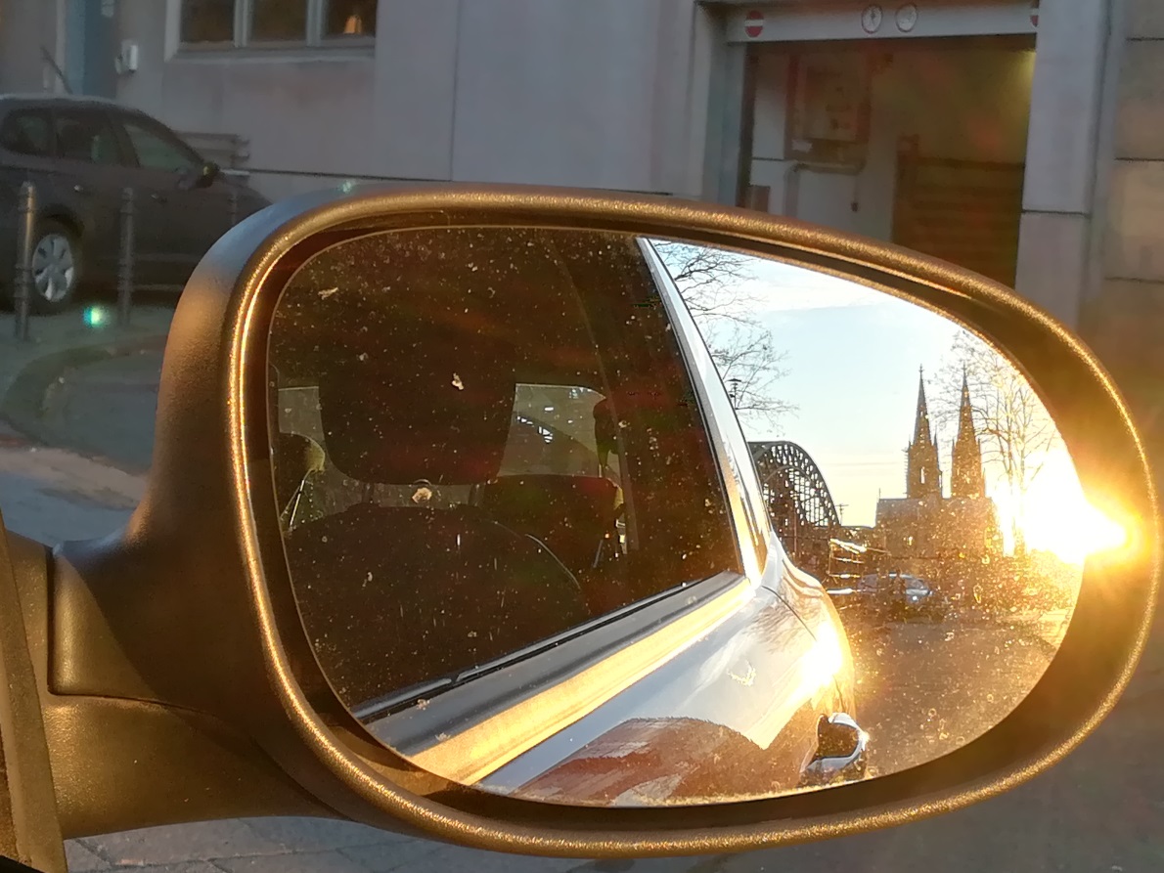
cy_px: 436
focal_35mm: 65
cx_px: 582
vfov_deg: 22.6
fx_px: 2186
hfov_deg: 29.8
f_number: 2.2
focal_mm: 3.83
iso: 50
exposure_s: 1/155
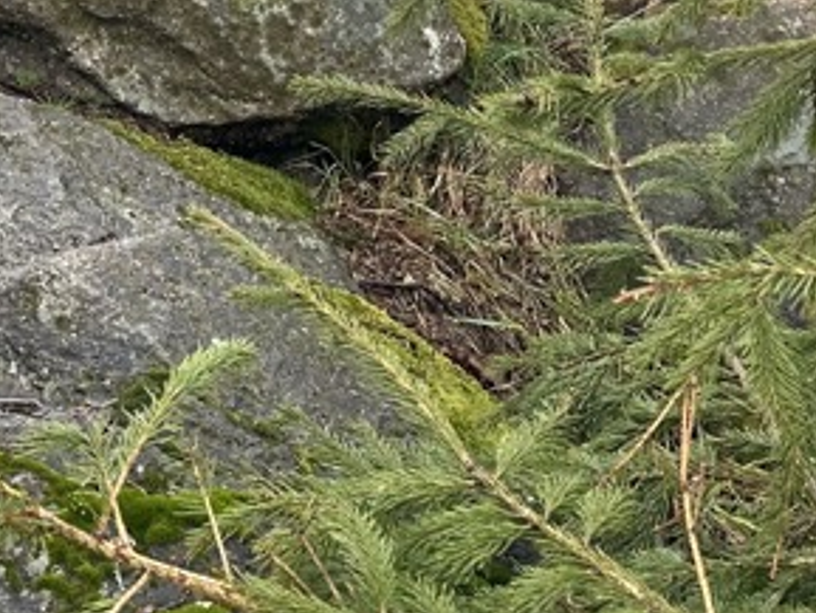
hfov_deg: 22.9
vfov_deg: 16.4
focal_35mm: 85
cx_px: 285
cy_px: -186
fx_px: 2005
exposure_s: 1/215
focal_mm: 6.86
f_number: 1.78
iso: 80
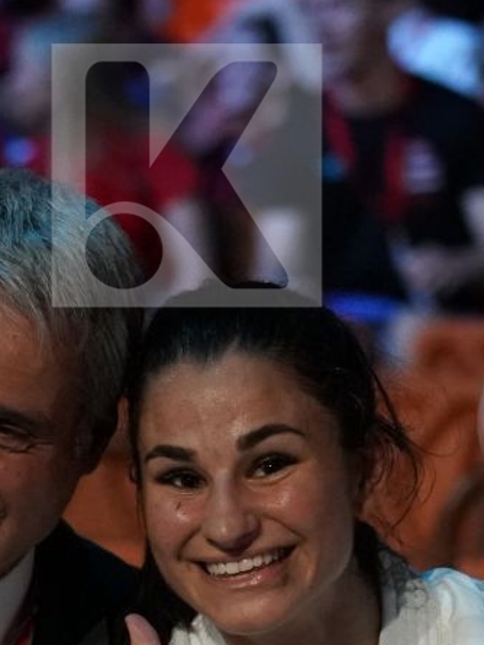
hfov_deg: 5.5
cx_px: 187
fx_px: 5068
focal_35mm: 272
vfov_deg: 7.2
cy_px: 688
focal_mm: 70
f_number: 2.8
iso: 5000
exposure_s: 1/400
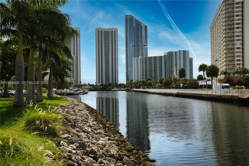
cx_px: 124
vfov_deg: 37.8
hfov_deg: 54.4
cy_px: 83
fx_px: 242
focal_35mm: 35
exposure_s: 1/400
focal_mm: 35
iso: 125
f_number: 7.1
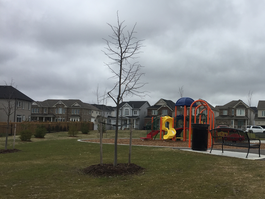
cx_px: 191
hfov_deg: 43.7
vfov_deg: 34.3
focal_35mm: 42
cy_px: 114
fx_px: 321
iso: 32
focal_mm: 4.15
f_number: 2.2
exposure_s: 1/2825
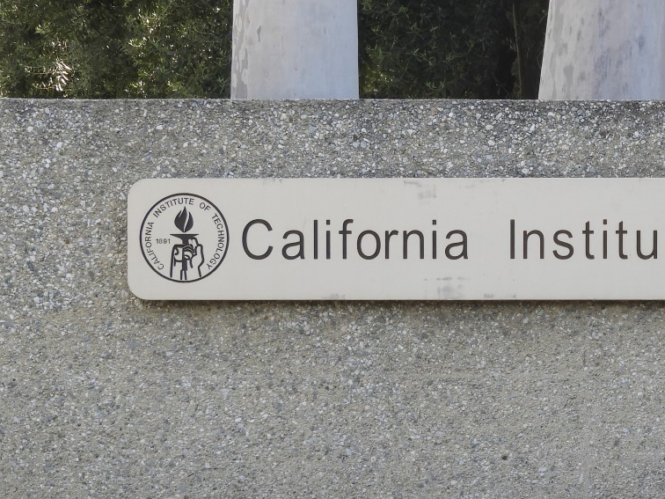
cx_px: 624
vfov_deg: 6.2
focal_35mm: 238
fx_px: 4572
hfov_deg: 8.3
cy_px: 275
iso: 100
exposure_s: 1/125
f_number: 5
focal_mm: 22.4
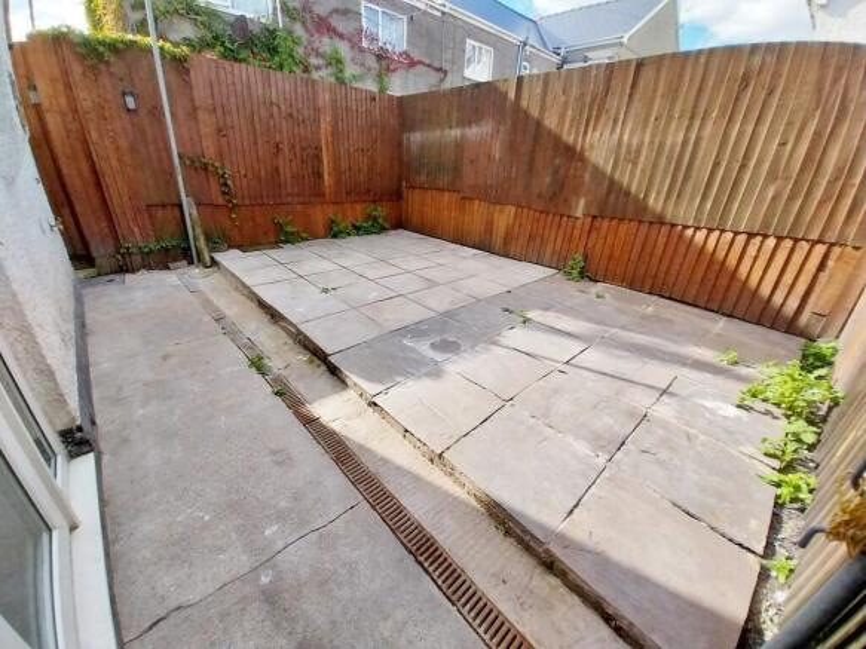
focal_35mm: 13
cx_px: 433
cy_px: 324
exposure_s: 1/560
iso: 64
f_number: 2.2
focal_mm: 1.13
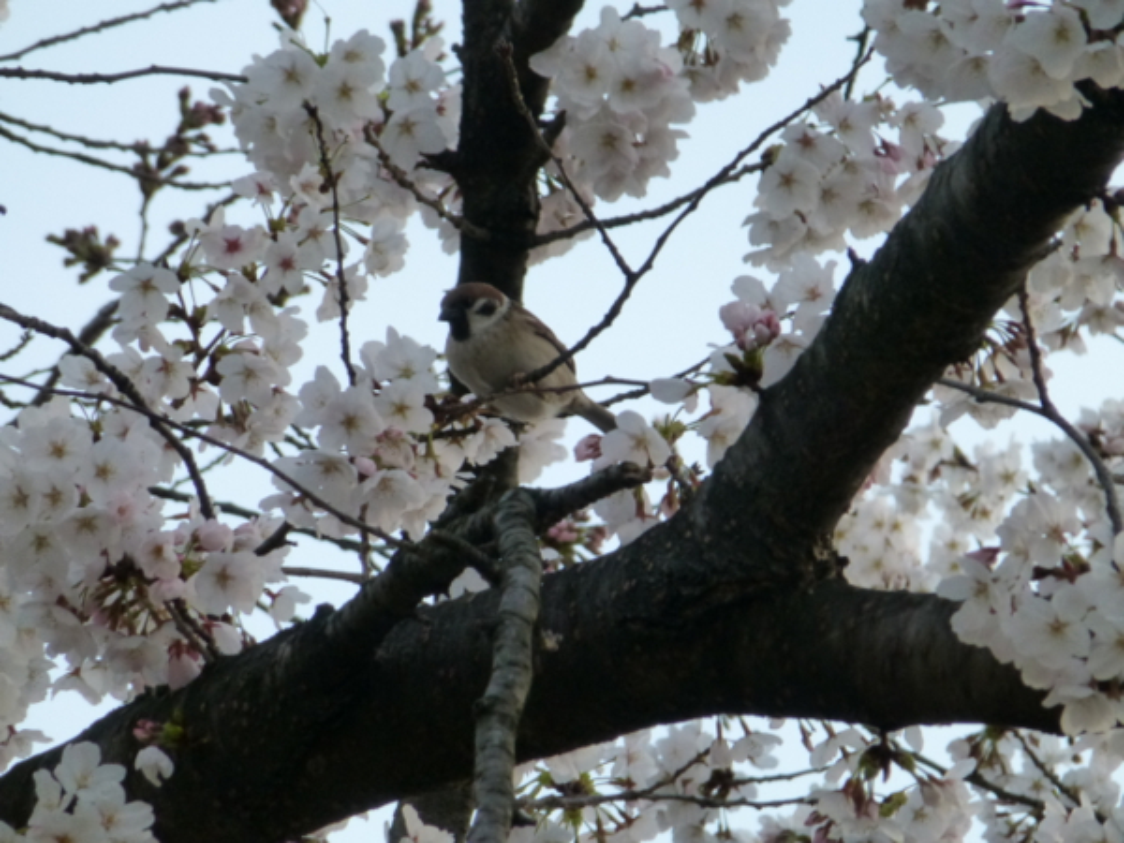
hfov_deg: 3.9
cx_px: 562
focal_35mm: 513
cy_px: 422
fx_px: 16657
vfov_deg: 2.9
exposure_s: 1/13
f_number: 6.4
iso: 400
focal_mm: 86
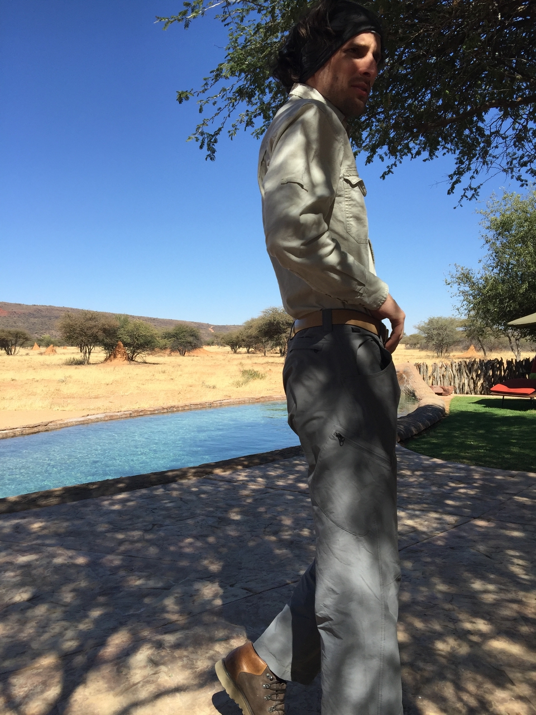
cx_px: 268
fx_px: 599
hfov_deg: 48.2
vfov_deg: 61.7
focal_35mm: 29
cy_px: 358
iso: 32
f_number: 2.2
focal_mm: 4.15
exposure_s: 1/1412
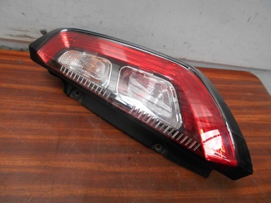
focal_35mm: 26
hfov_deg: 67.3
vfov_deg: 53.1
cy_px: 102
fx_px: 204
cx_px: 136
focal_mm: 4.6
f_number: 3.2
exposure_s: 1/20
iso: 400
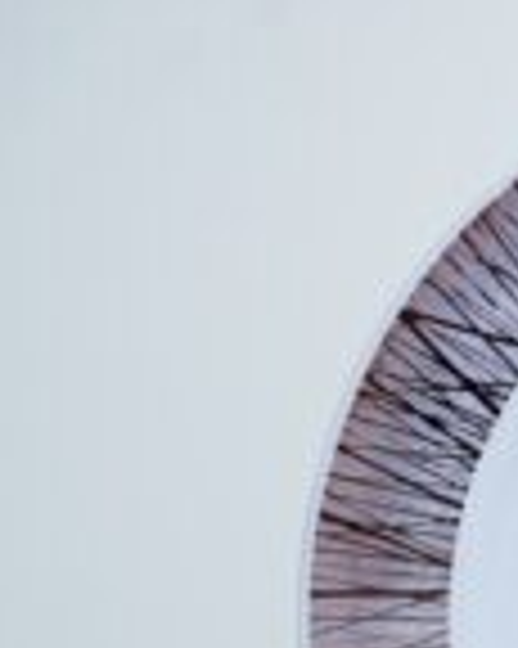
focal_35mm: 151
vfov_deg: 12.7
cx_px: 874
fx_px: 2897
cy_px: 601
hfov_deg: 9.8
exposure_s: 1/45
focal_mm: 36
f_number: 8
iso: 400
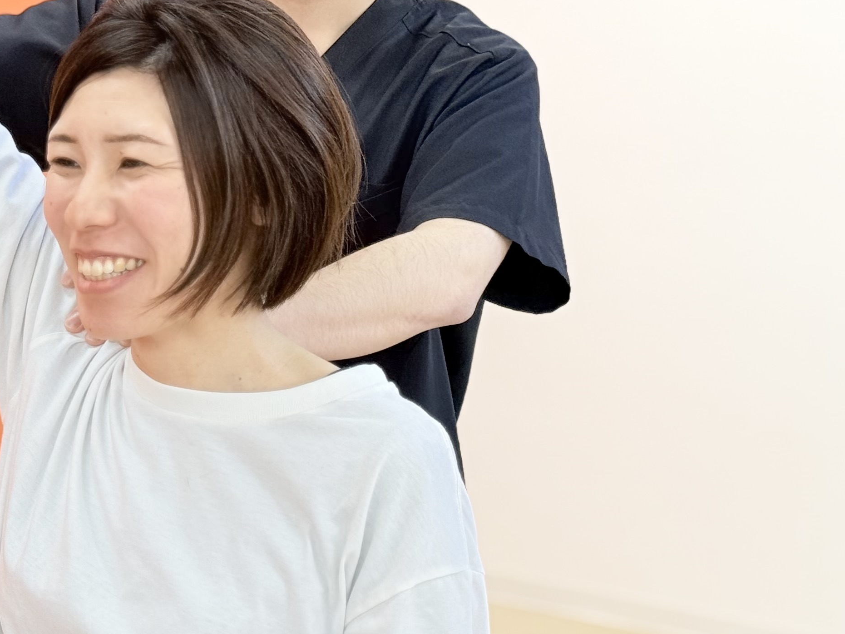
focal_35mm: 104
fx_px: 2539
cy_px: 226
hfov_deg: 18.9
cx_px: 358
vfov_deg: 14.2
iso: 80
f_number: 1.78
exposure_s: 1/120
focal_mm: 6.76
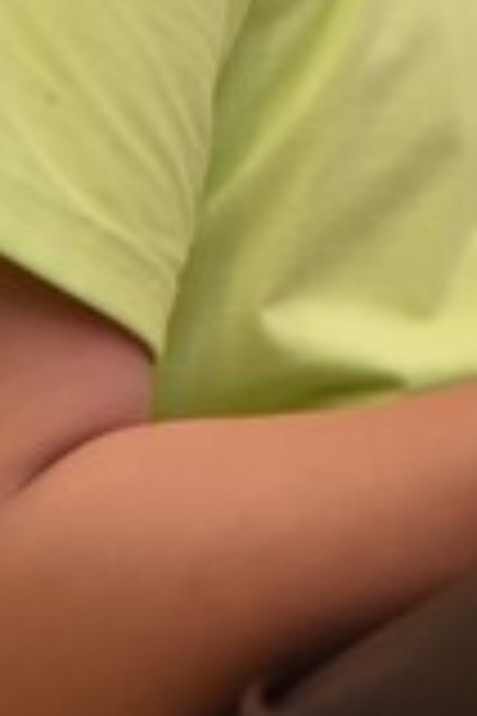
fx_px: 8526
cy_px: -405
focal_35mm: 429
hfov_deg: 3.2
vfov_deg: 4.8
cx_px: 828
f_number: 4.5
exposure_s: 1/100
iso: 2500
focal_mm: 105
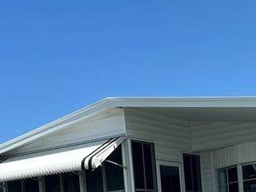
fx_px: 636
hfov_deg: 22.6
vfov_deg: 16.2
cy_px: 256
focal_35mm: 86
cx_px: 192
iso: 50
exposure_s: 1/4115
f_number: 1.5
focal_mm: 5.7
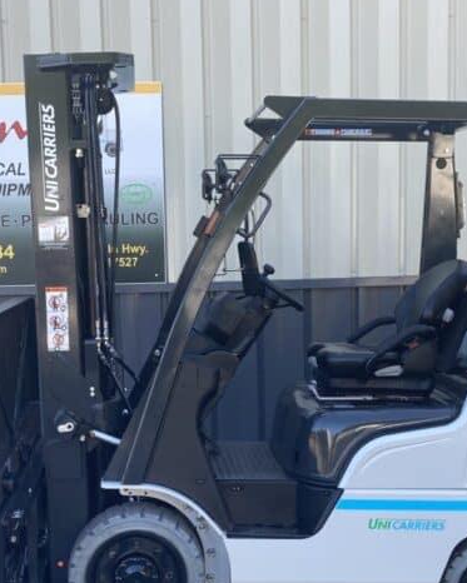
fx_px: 1036
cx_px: 195
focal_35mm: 60
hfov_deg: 25.4
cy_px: 388
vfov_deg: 31.2
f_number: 1.8
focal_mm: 3.99
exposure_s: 1/142
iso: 20
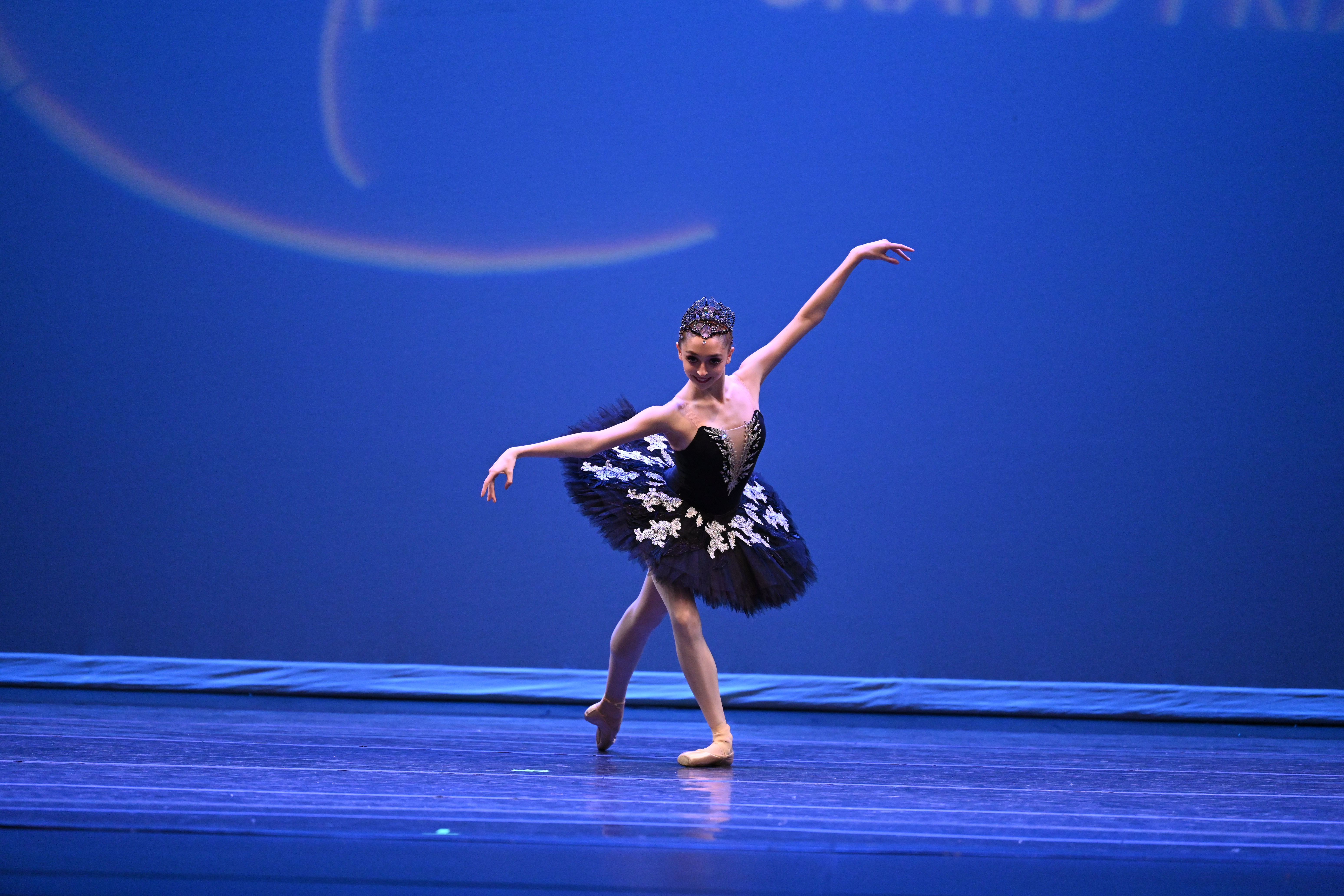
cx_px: 672
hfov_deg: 10.3
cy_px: 448
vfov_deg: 6.9
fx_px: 7466
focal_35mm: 200
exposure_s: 1/1250
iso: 5000
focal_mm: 200
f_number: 2.8
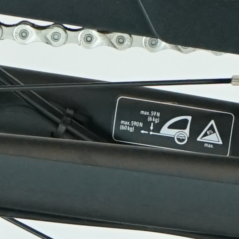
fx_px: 4163
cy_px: 233
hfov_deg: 3.3
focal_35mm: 533
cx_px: 272
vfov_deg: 3.3
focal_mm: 55
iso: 1600
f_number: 5.6
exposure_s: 1/200
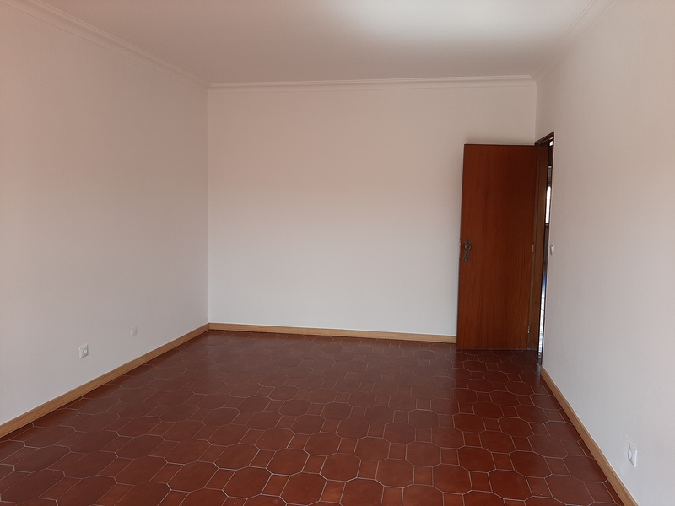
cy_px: 253
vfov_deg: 51.4
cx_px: 338
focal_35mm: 27
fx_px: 526
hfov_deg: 65.3
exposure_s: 1/203
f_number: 1.7
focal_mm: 3.93
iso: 40
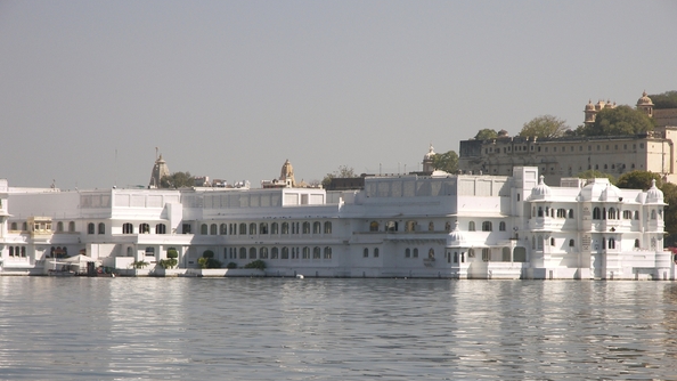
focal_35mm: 154
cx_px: 340
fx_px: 2764
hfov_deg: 14.0
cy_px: 235
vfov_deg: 7.9
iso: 50
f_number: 4.1
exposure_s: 1/640
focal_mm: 29.4
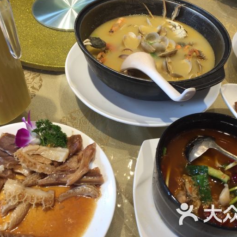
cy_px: 117
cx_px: 130
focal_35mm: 35
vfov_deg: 47.2
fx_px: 271
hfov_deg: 47.2
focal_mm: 4.15
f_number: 2.2
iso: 40
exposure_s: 1/50
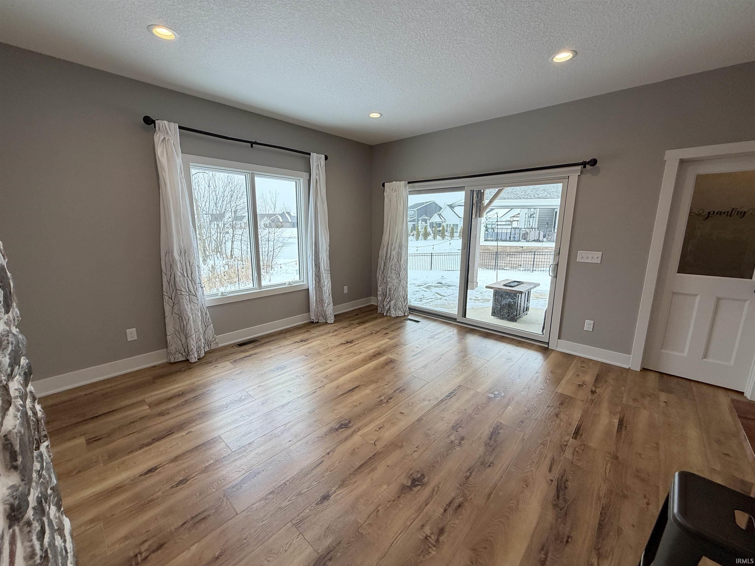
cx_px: 378
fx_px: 305
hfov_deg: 102.1
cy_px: 283
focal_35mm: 14
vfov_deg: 85.7
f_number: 2.2
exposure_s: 1/120
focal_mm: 2.22
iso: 80
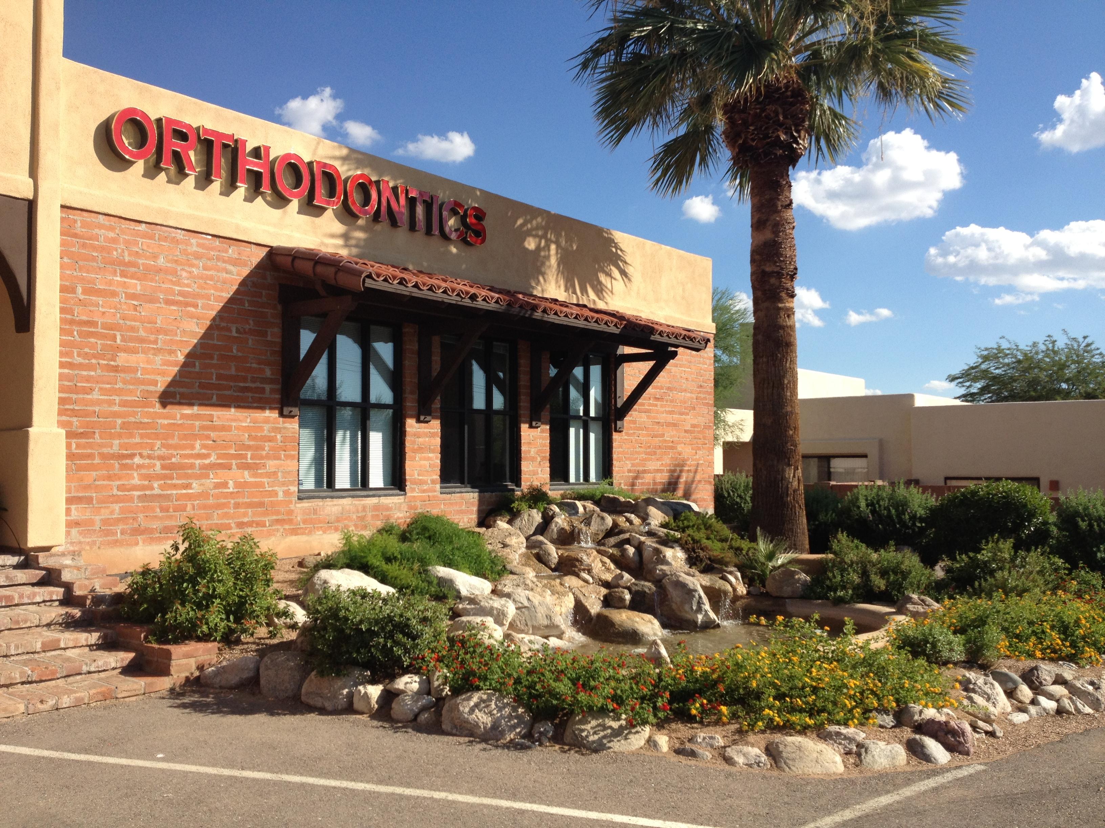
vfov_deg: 40.7
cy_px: 414
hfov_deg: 52.6
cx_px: 552
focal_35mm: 35
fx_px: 1117
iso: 64
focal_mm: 4.28
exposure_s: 1/1727
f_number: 2.4
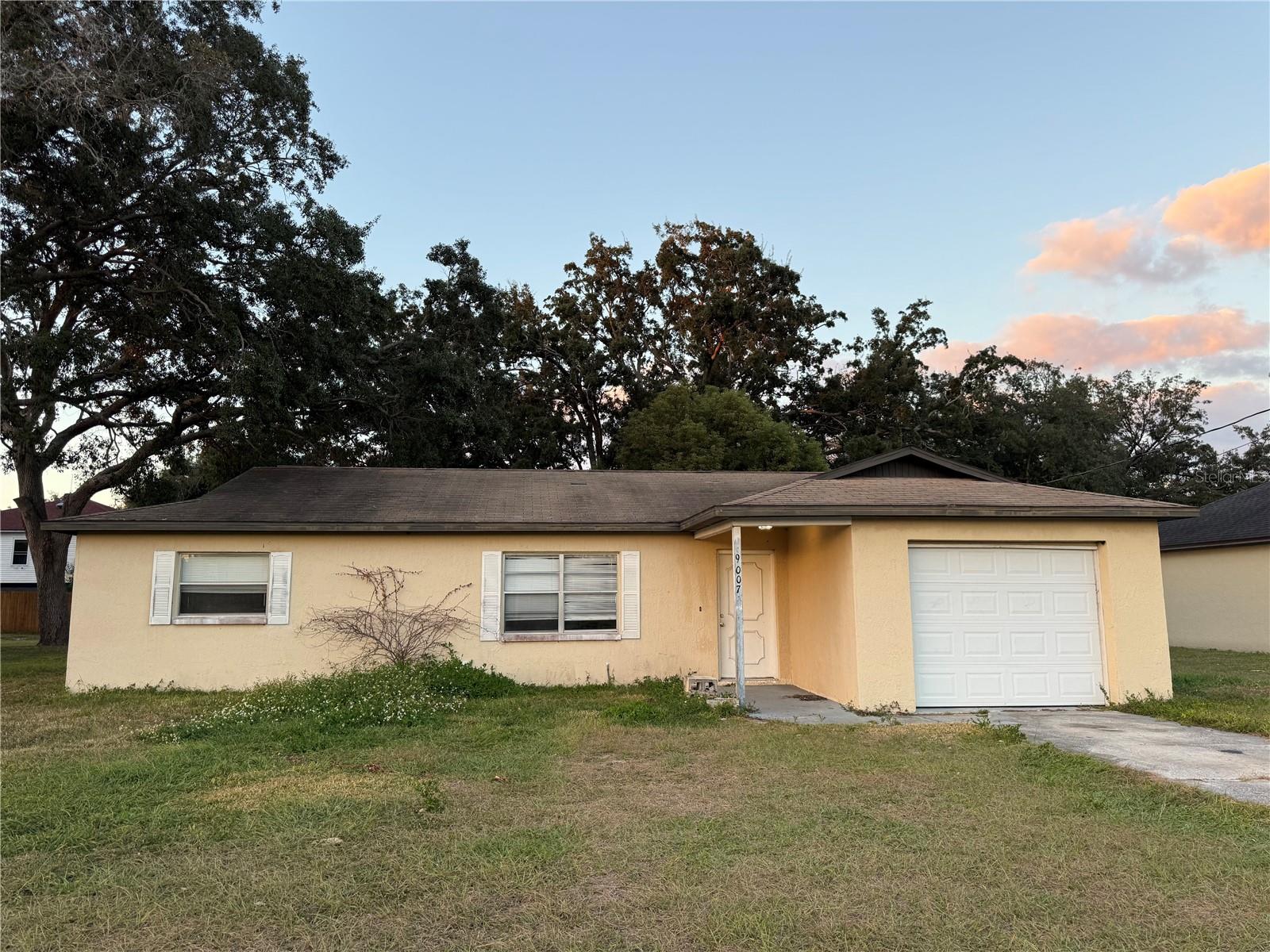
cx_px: 635
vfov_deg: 56.8
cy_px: 476
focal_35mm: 24
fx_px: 881
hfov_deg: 71.6
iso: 64
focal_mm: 6.76
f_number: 1.78
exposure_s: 1/196
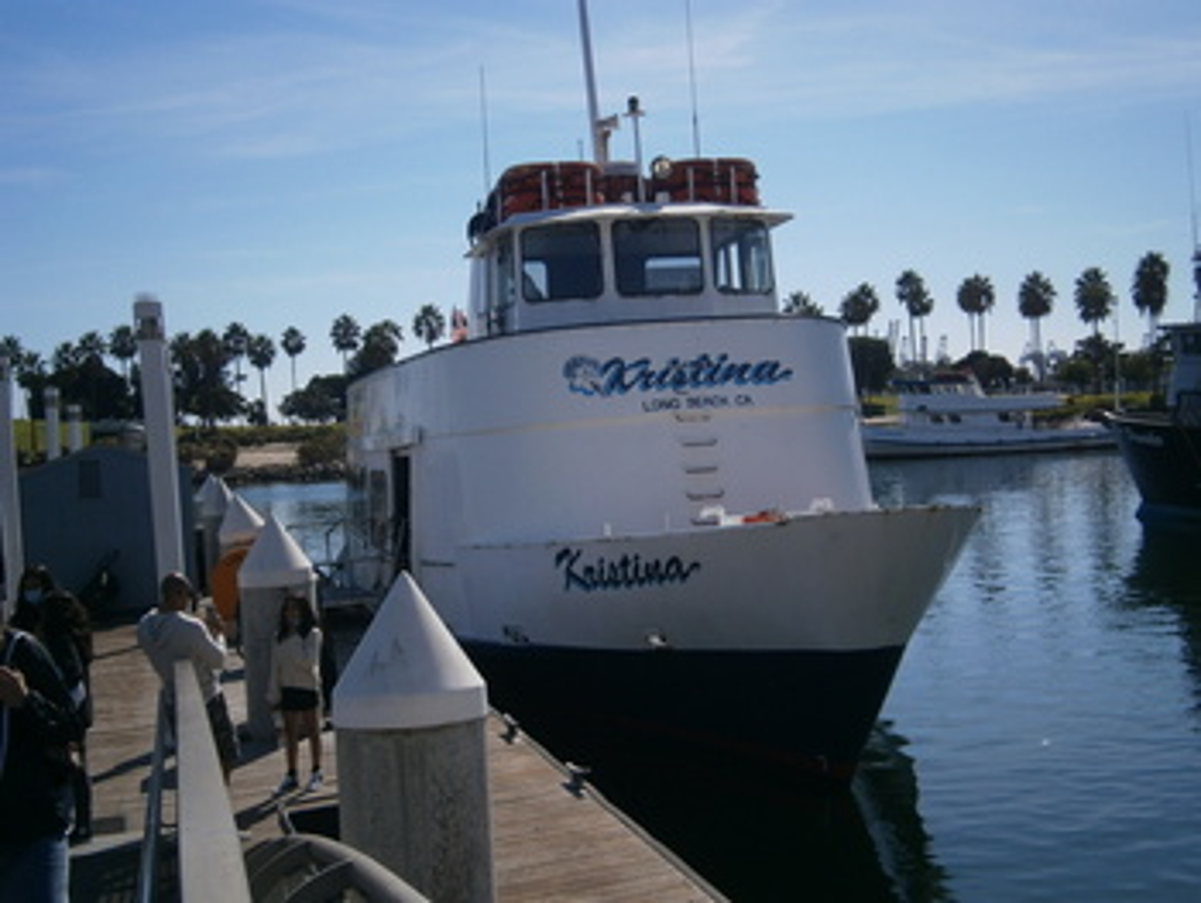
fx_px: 1632
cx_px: 600
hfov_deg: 40.4
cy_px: 452
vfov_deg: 30.9
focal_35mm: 47
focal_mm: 8.3
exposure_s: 1/250
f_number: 9.7
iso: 80
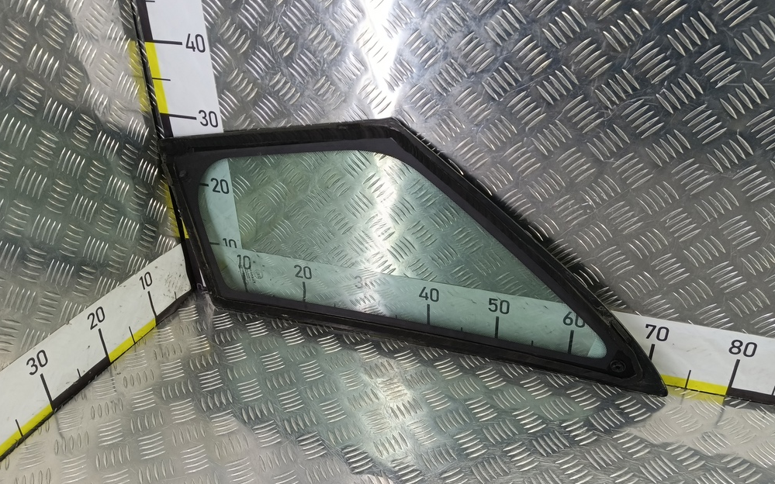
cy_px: 256
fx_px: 528
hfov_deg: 72.6
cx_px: 394
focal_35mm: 25
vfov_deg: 49.2
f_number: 1.6
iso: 147
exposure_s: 1/50
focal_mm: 4.11
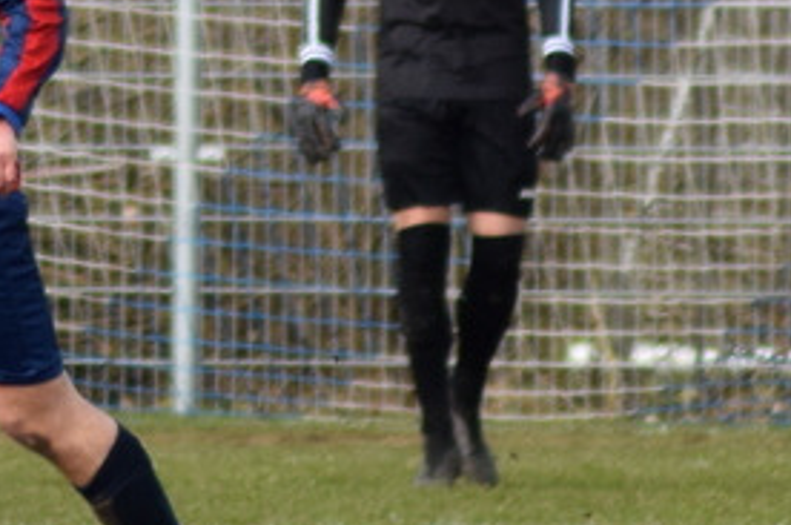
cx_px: -327
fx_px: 21013
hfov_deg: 2.2
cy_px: 115
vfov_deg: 1.4
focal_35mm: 958
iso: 800
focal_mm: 220
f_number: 6.3
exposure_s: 1/1600
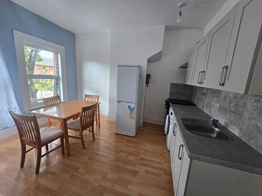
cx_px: 131
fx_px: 98
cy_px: 98
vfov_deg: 89.9
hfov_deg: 106.2
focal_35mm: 13
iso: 80
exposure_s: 1/50
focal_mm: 2.2
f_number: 2.2
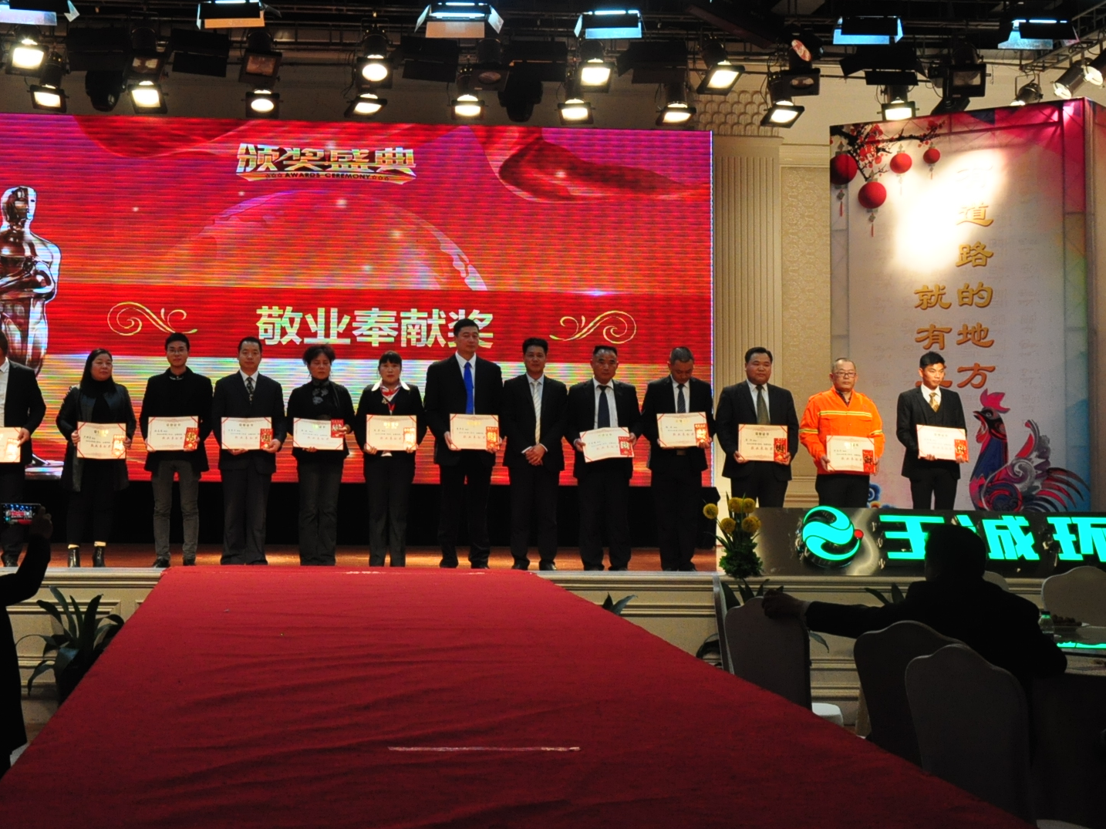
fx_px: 1789
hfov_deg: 34.2
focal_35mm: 56
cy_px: 285
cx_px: 437
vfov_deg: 26.0
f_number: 7.1
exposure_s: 1/200
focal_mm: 26
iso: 1600
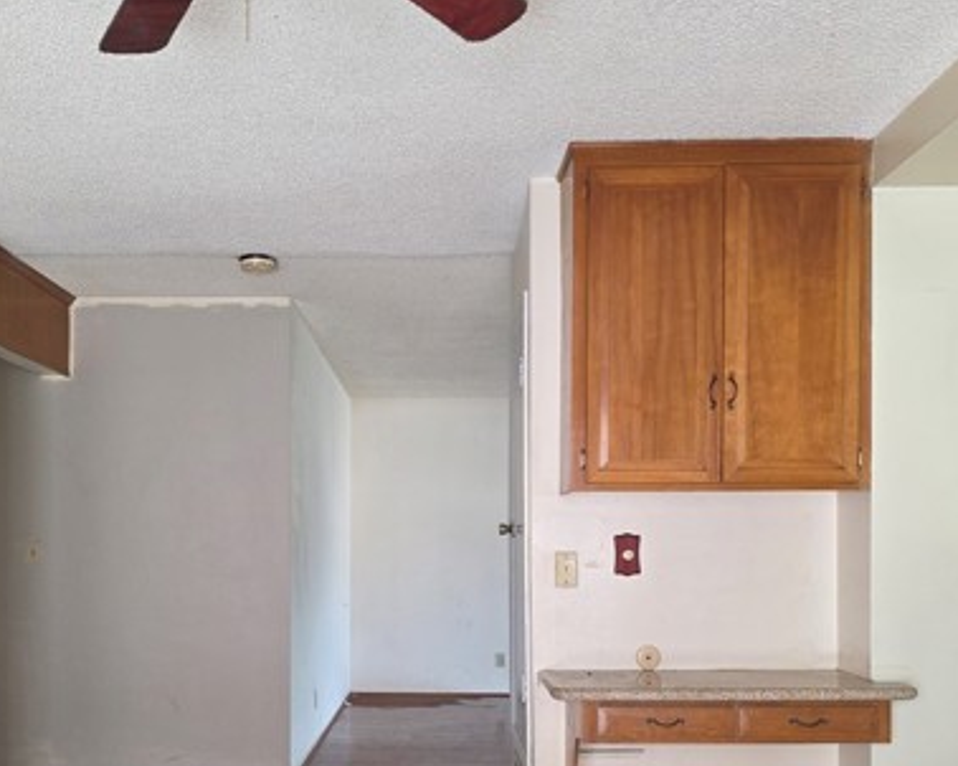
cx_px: 393
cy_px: 563
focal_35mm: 38
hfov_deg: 47.7
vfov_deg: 38.2
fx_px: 1077
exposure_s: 1/40
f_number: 1.7
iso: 100
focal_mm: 6.3
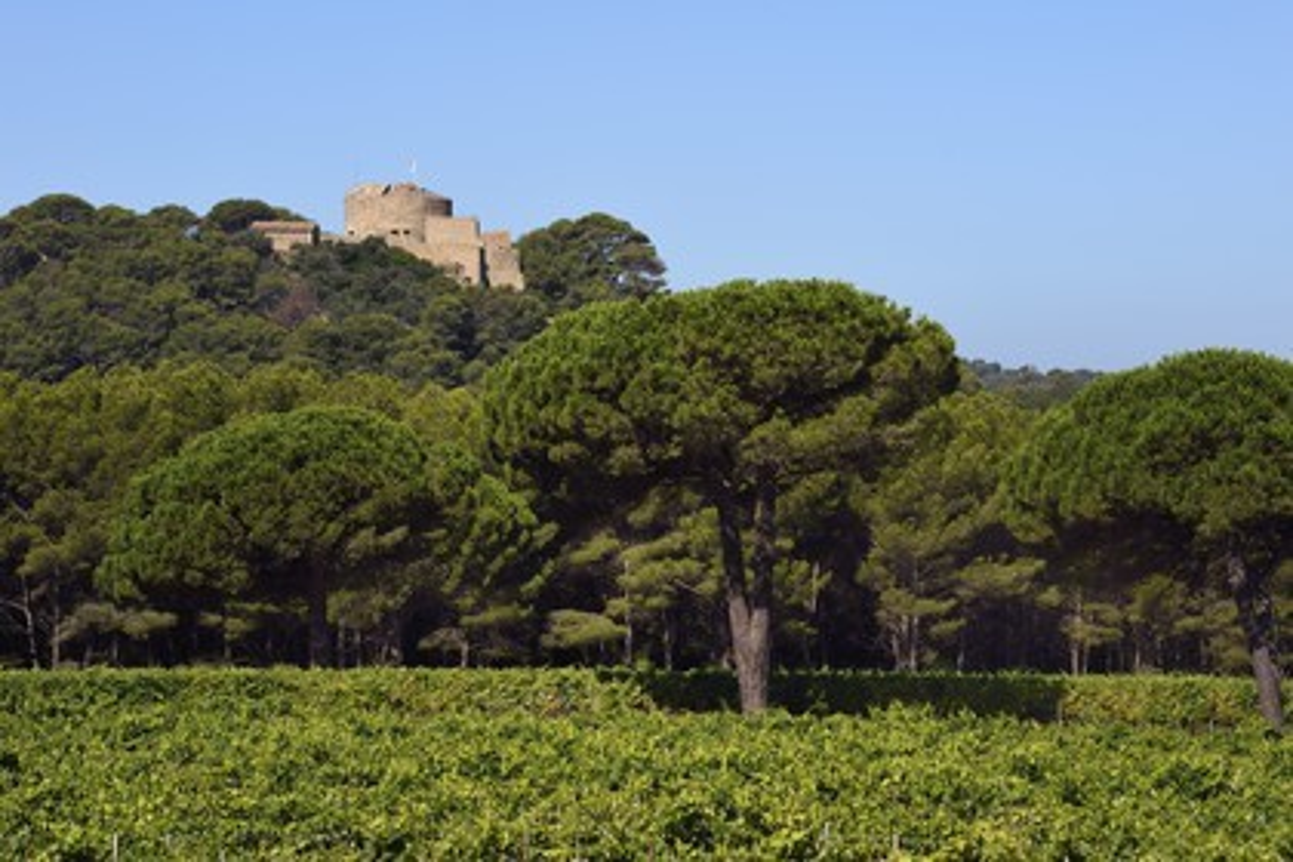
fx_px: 5028
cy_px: 431
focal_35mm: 140
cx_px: 646
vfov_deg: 9.8
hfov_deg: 14.7
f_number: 14
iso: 200
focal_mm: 140
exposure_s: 1/250
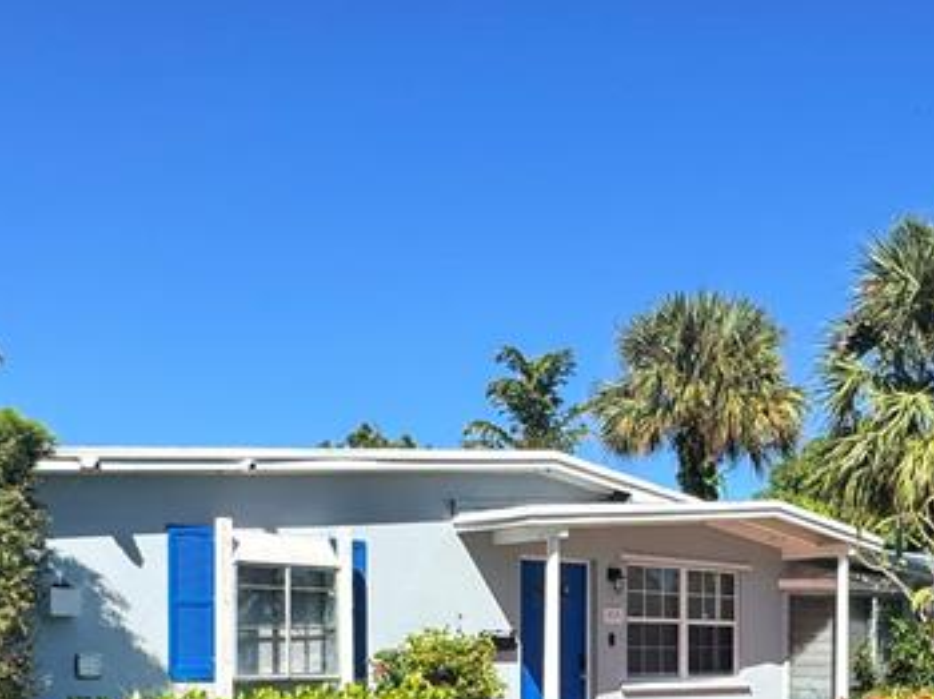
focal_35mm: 41
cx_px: 675
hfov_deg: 44.6
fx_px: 1105
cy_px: 654
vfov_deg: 33.0
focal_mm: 2.22
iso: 40
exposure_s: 1/1567
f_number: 2.2
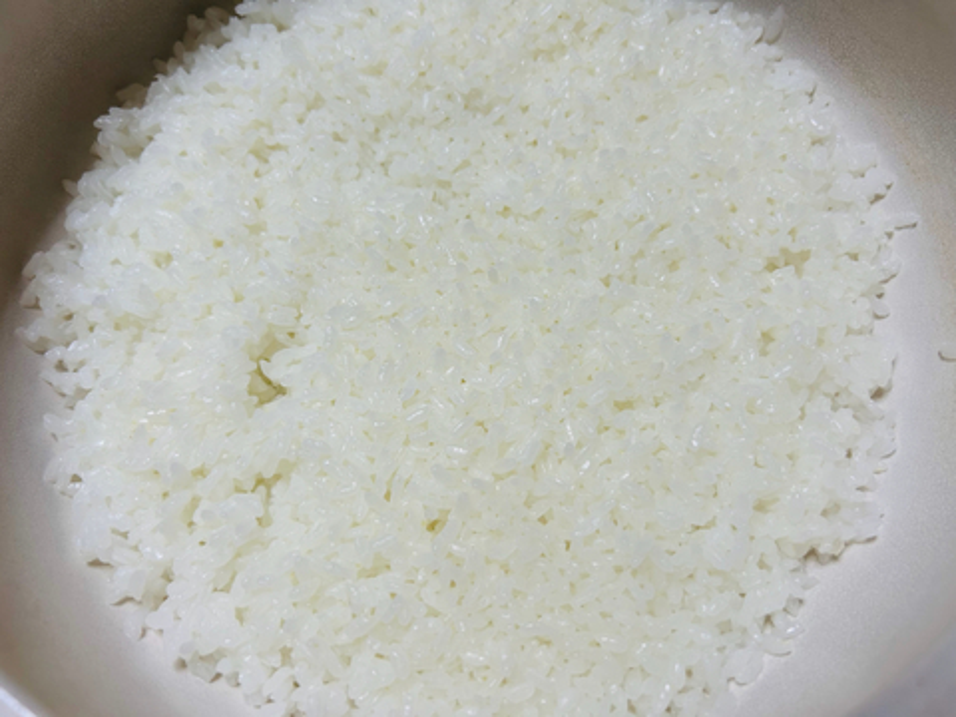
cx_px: 478
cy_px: 358
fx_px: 718
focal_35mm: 26
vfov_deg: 53.1
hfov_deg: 67.3
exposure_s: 1/120
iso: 125
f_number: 1.5
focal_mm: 5.7
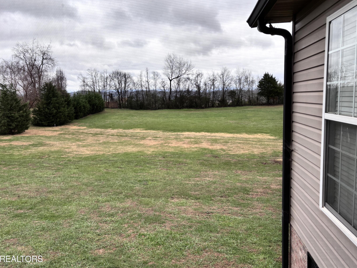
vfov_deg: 48.2
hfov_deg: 61.7
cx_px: 179
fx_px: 299
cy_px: 123
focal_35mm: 29
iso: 50
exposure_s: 1/726
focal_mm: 5.96
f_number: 1.6
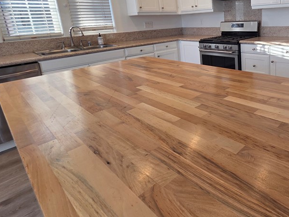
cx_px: 232
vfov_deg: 58.2
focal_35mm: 22
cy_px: 56
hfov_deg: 68.9
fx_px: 184
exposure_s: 1/120
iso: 64
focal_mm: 2.2
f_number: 2.2
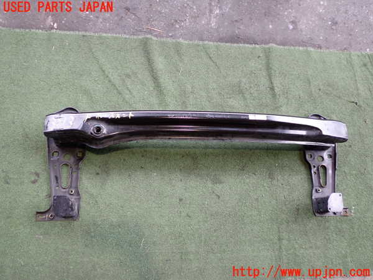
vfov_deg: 46.8
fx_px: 323
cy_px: 140
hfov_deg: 60.0
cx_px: 186
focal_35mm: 30
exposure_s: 1/50
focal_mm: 5.4
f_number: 2.3
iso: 200
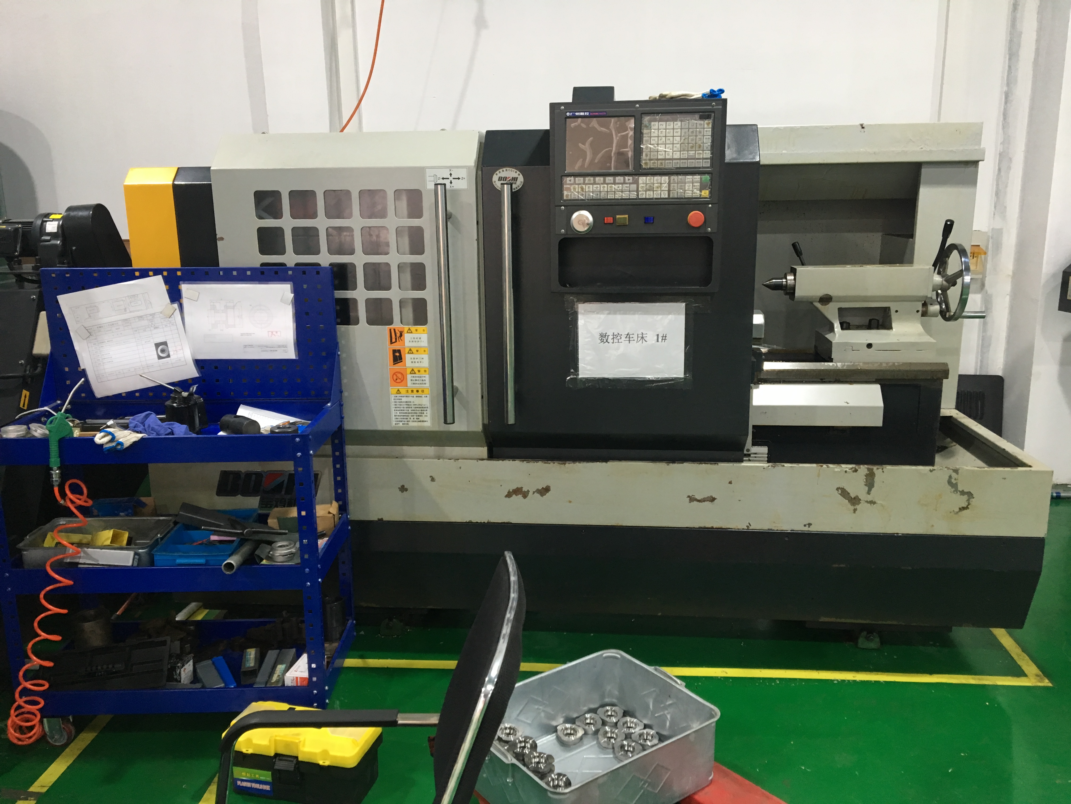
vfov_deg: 48.2
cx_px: 536
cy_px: 402
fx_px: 897
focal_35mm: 29
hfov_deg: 61.7
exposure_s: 1/33
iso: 125
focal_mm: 4.15
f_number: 2.2
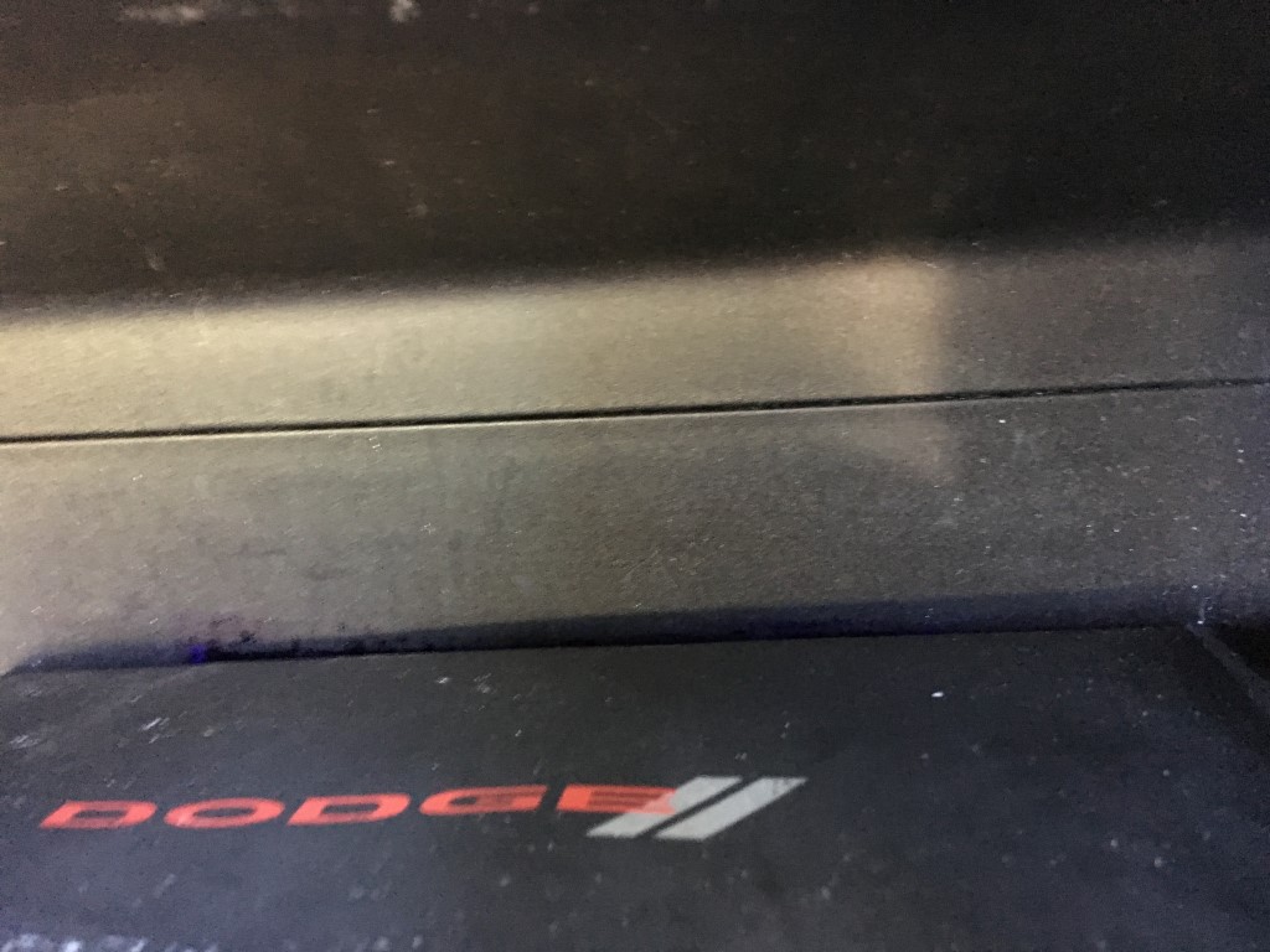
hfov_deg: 61.7
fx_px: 1064
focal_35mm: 29
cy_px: 476
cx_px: 635
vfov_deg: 48.2
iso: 640
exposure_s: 1/15
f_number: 2.2
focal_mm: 4.15
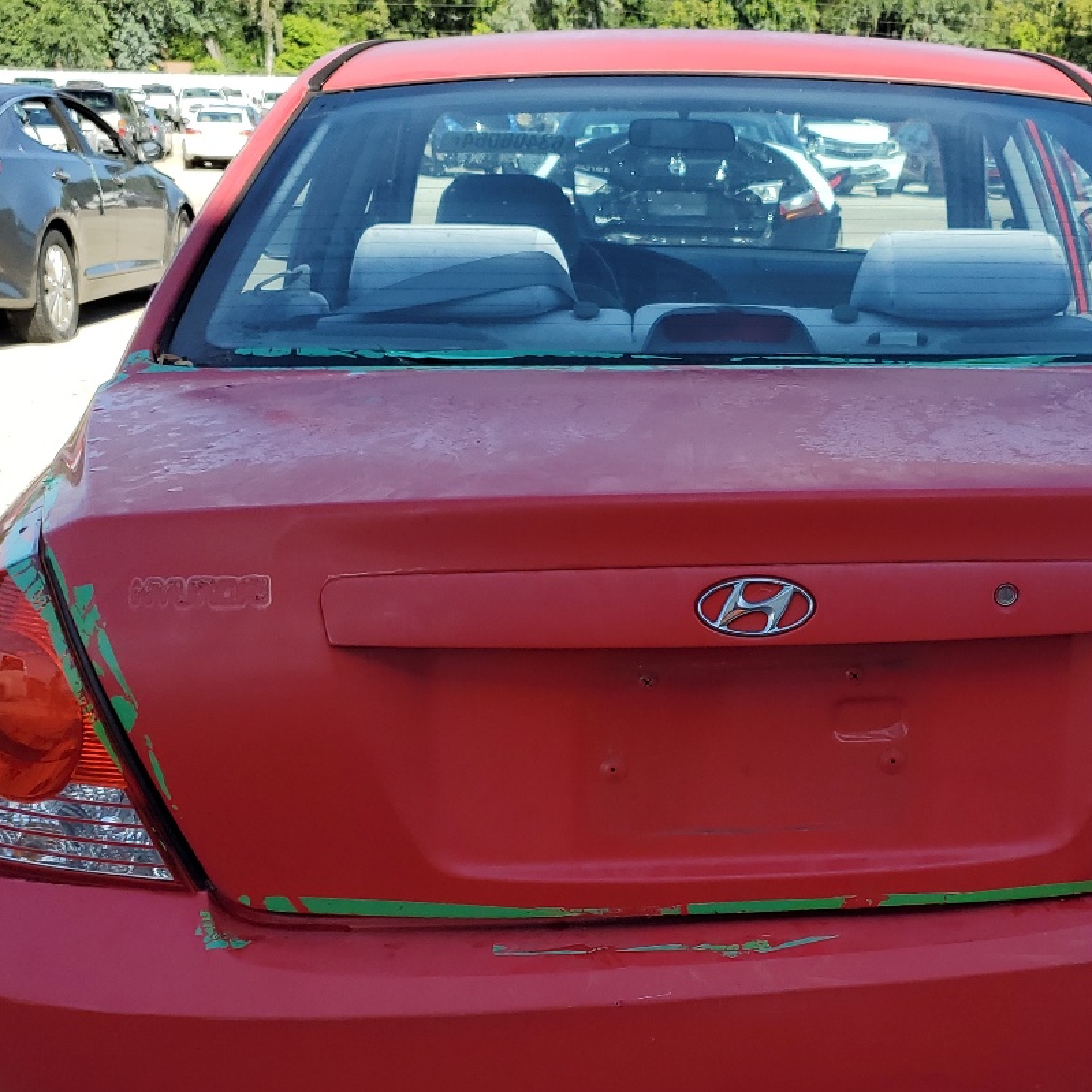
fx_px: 1642
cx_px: 720
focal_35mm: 46
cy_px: 645
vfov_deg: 36.7
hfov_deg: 36.4
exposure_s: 1/1667
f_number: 1.5
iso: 50
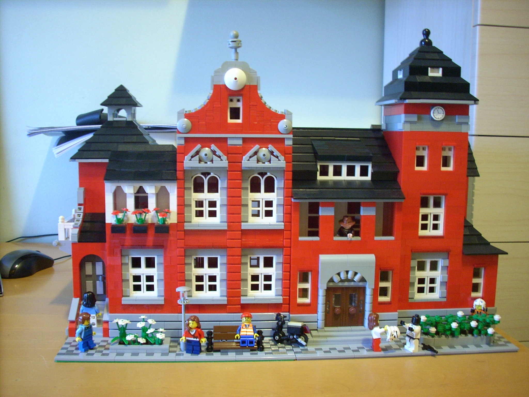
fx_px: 565
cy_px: 198
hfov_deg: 50.1
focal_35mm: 37
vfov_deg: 38.7
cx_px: 264
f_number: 2.8
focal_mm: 6.2
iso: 200
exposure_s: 1/6.4
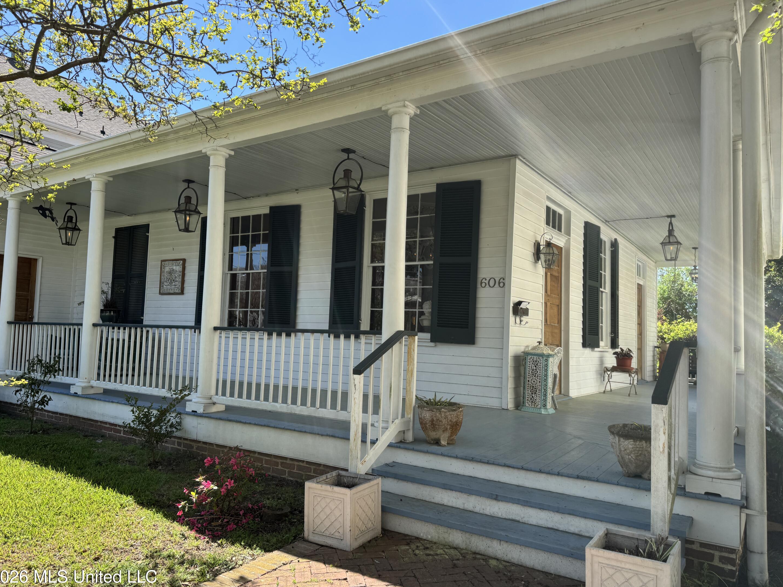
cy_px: 299
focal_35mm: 25
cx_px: 384
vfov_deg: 54.9
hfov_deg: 69.4
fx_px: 565
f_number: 1.78
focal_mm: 6.76
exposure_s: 1/1456
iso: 80
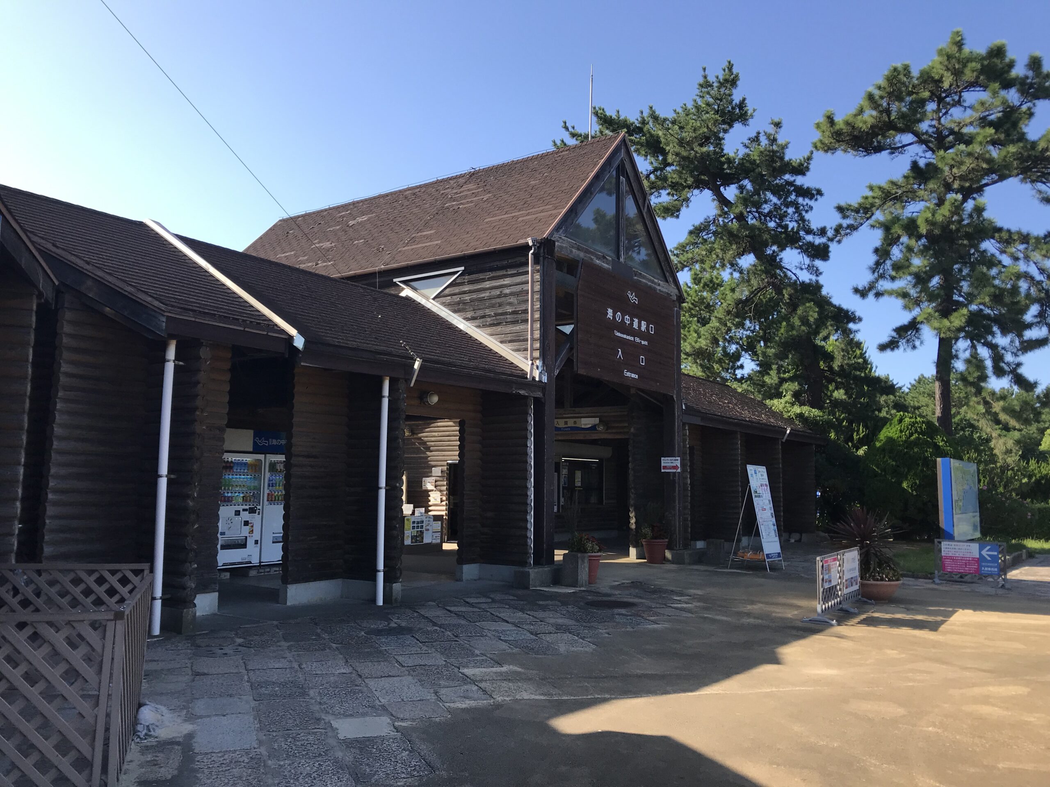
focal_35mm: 28
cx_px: 525
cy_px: 394
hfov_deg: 63.4
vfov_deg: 49.7
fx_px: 849
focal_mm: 3.99
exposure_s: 1/967
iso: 20
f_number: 1.8
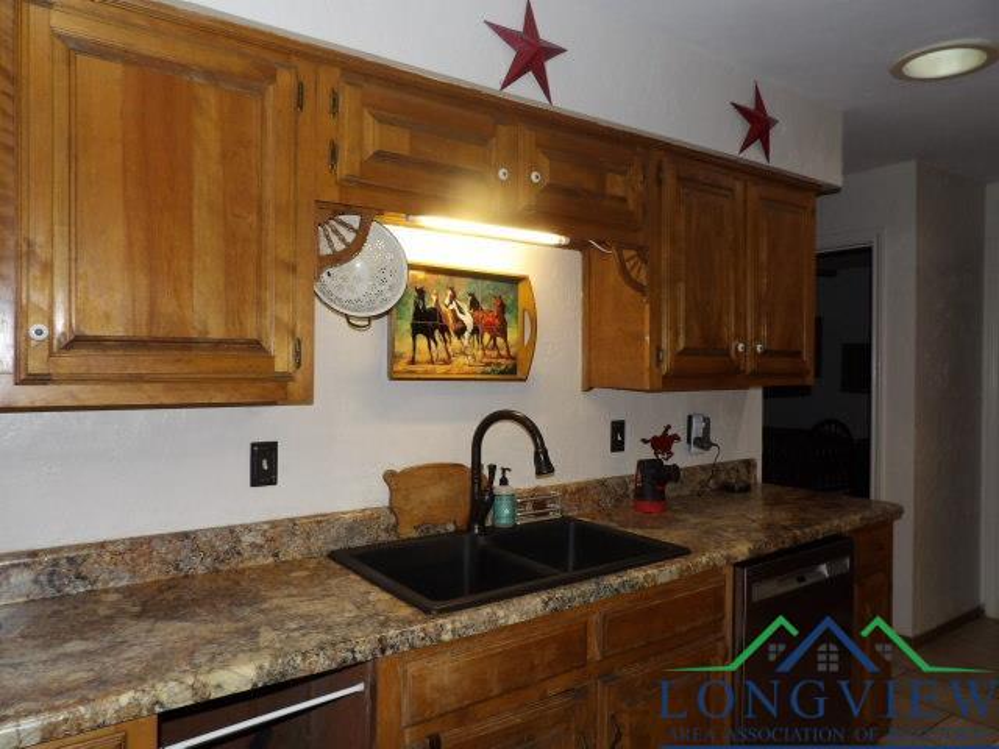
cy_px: 374
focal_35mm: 24
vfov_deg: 56.8
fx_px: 693
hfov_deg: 71.6
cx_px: 500
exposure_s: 1/33
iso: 200
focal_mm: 4.3
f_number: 3.2
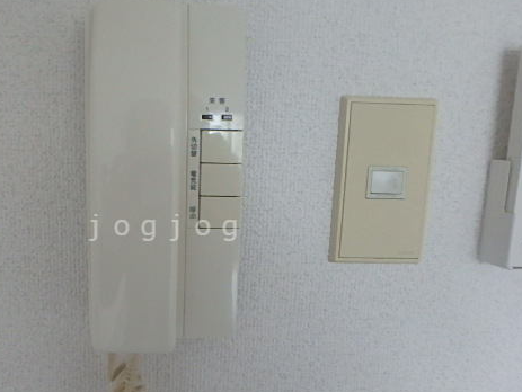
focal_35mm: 29
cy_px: 228
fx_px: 438
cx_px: 166
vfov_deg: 48.1
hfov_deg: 59.9
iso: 640
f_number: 3.5
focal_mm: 3.7
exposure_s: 1/30
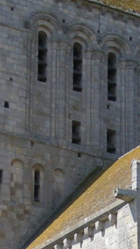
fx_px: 1221
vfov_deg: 11.4
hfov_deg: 6.5
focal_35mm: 185
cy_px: 295
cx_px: 151
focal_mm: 5.7
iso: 50
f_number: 5.7
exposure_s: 1/186
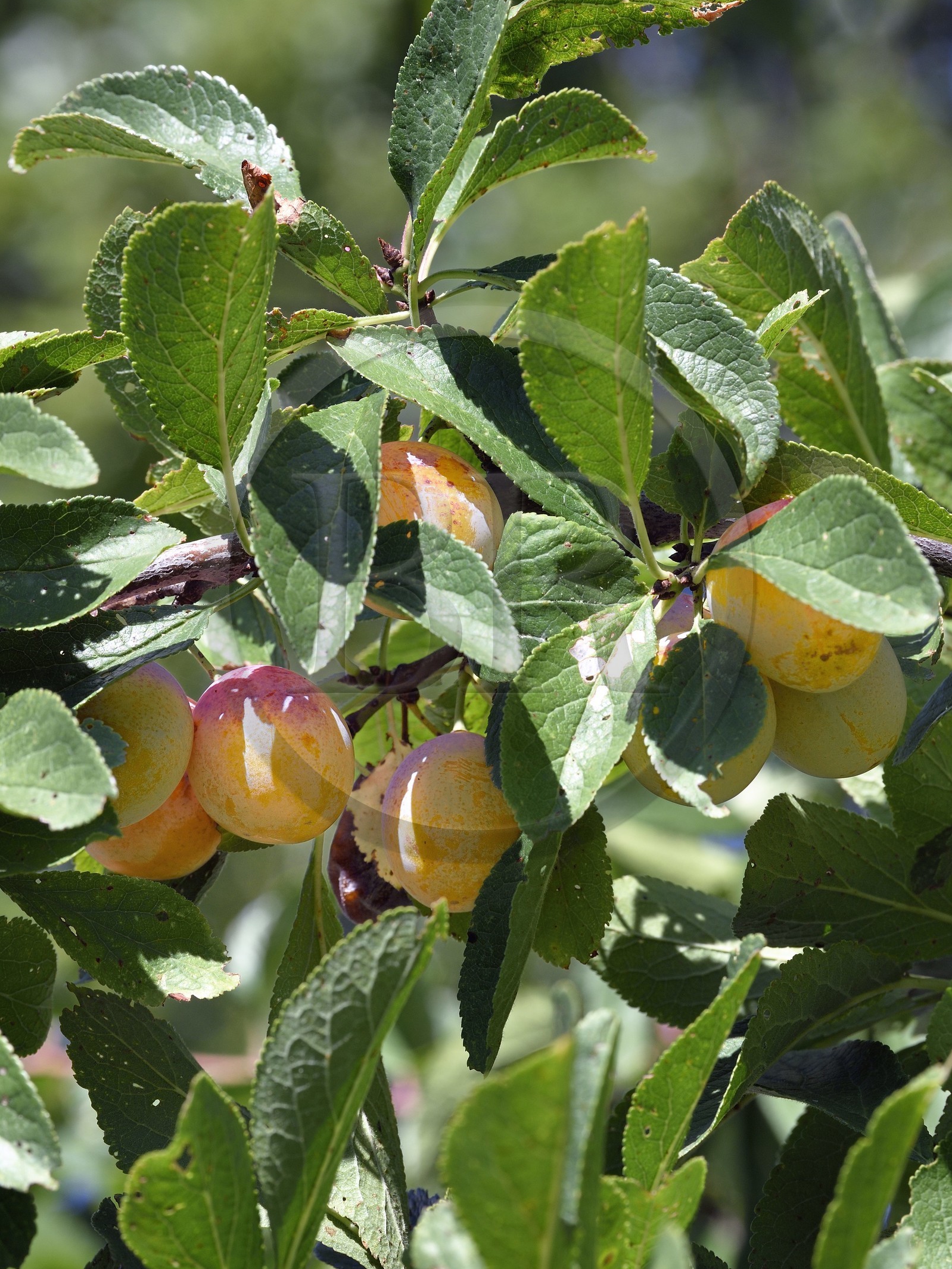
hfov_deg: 7.2
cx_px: 476
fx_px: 7552
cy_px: 584
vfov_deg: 9.6
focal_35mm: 206
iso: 400
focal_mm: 190
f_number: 14
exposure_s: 1/160
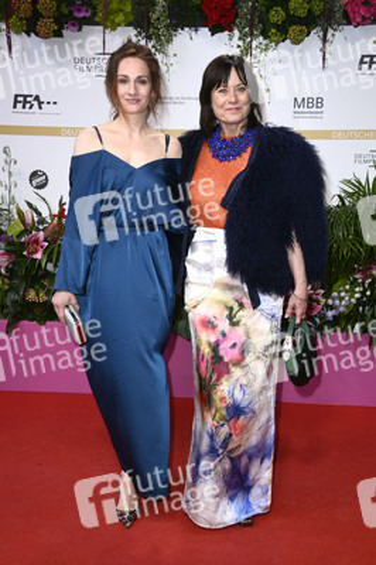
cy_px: 282
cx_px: 188
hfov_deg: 24.6
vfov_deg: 36.3
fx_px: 863
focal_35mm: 55
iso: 500
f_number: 5.6
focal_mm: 55
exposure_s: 1/250
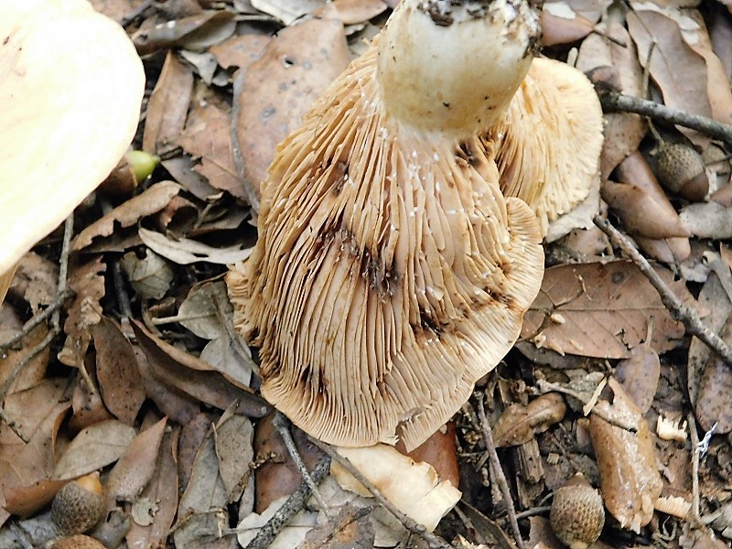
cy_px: 274
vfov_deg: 32.2
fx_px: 952
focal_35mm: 45
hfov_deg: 42.1
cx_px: 366
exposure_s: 1/8
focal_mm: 8
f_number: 3.7
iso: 720
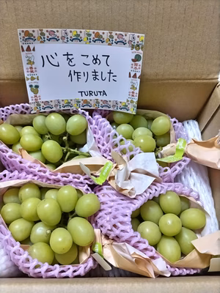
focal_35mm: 26
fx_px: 220
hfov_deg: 53.1
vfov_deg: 67.3
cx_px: 110
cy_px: 146
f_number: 1.79
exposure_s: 1/60
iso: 555
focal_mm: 4.8
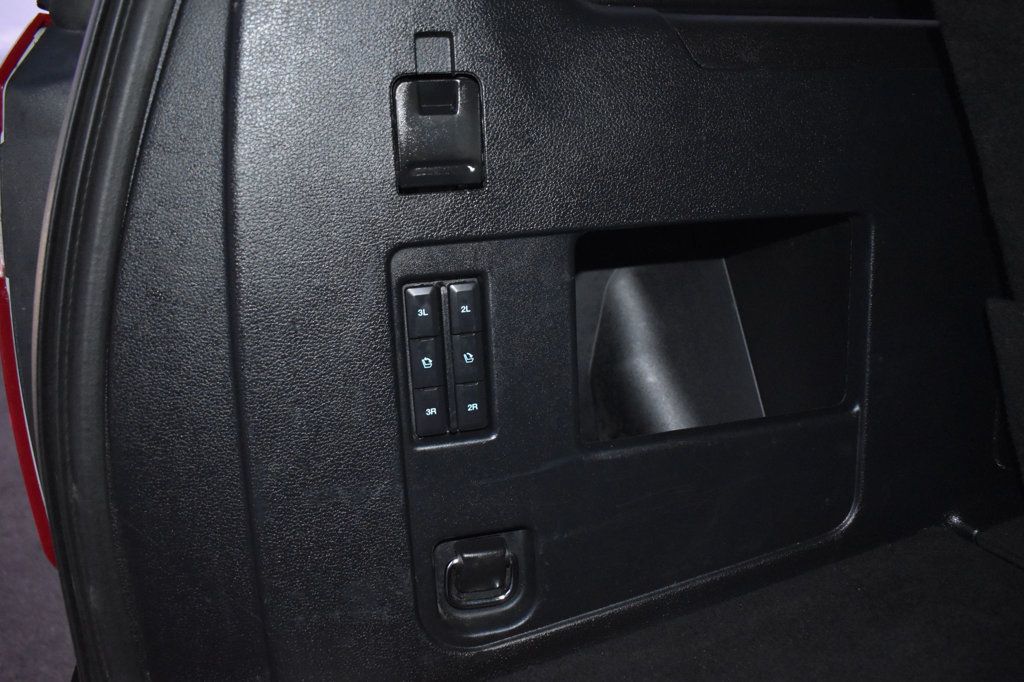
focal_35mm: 30
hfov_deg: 61.9
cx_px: 512
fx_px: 853
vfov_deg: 43.6
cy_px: 341
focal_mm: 20
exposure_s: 1/30
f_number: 3.8
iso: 2800
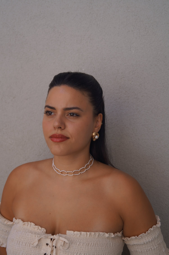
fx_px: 367
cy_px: 128
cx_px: 84
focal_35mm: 52
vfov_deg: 38.2
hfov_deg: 25.9
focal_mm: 35
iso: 100
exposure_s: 1/160
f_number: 5
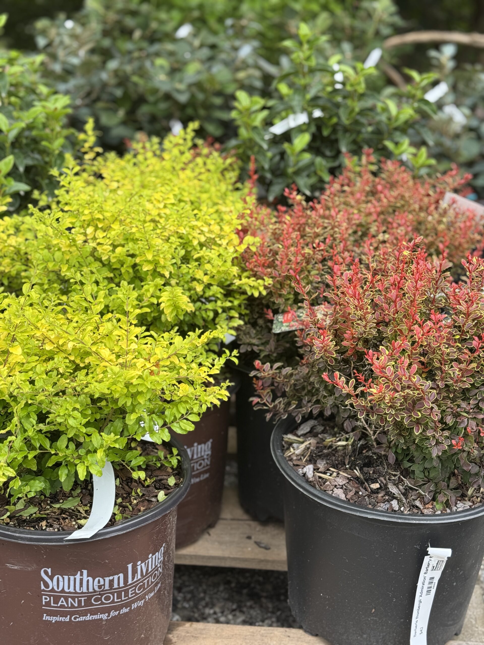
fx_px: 895
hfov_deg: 30.3
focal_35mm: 48
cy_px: 322
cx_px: 242
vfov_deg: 39.7
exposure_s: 1/182
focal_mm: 6.76
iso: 64
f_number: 1.78
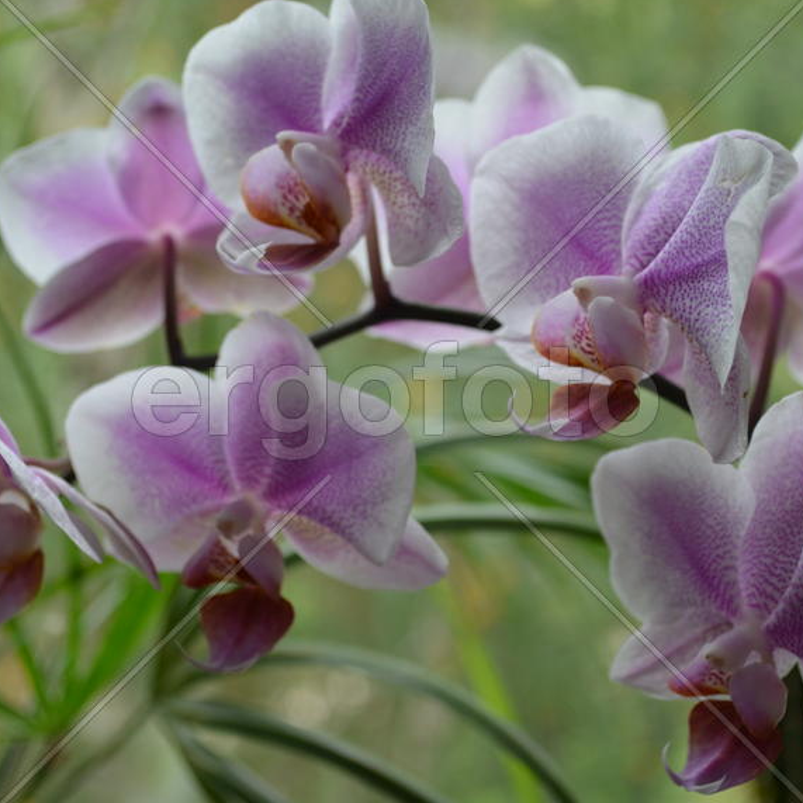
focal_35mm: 78
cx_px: 404
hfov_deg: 22.2
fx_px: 2047
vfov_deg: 22.2
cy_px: 401
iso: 400
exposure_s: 1/100
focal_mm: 40
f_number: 5.3
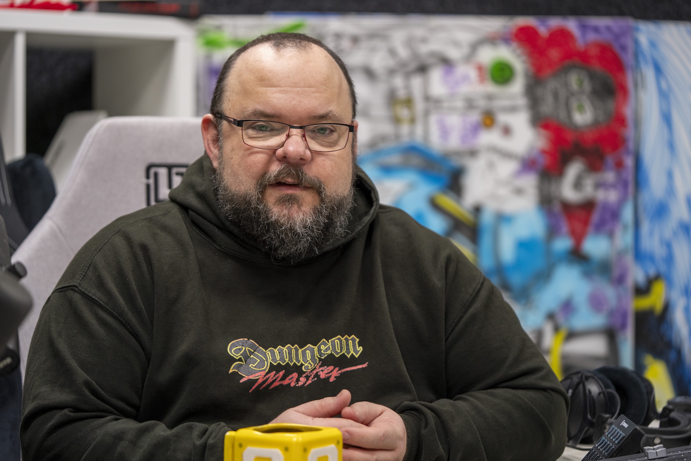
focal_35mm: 90
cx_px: 346
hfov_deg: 22.6
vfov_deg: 15.2
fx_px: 1728
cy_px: 230
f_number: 2.8
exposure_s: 1/160
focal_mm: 90
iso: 1600
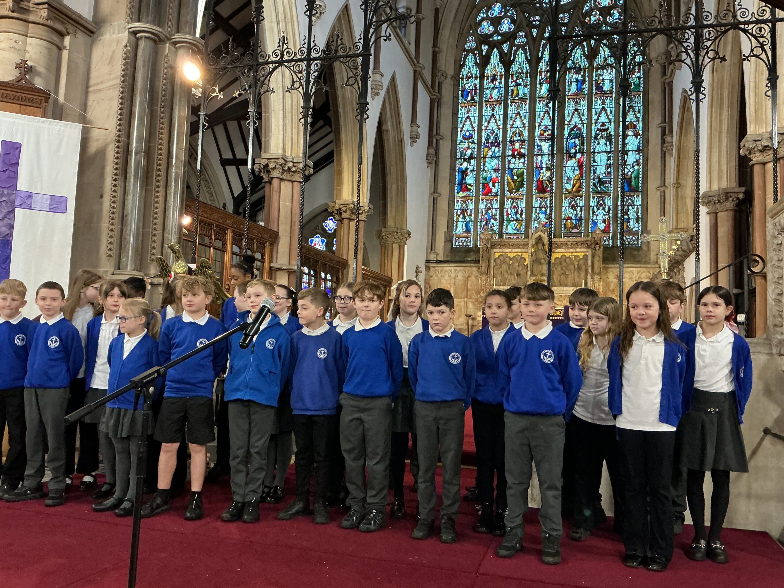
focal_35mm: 29
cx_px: 392
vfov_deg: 48.2
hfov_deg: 61.7
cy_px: 294
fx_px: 657
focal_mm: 3
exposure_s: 1/30
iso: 250
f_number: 1.8
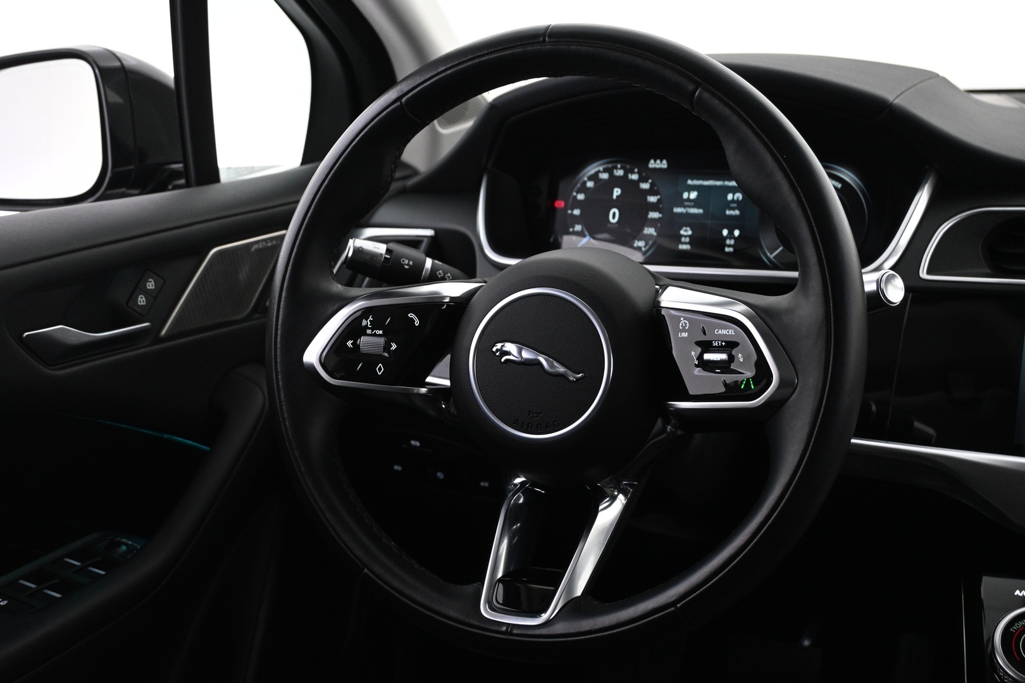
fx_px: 1196
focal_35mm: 42
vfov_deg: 31.9
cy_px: 342
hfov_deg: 46.4
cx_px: 512
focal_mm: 28
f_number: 4.5
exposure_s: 1/30
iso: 1600
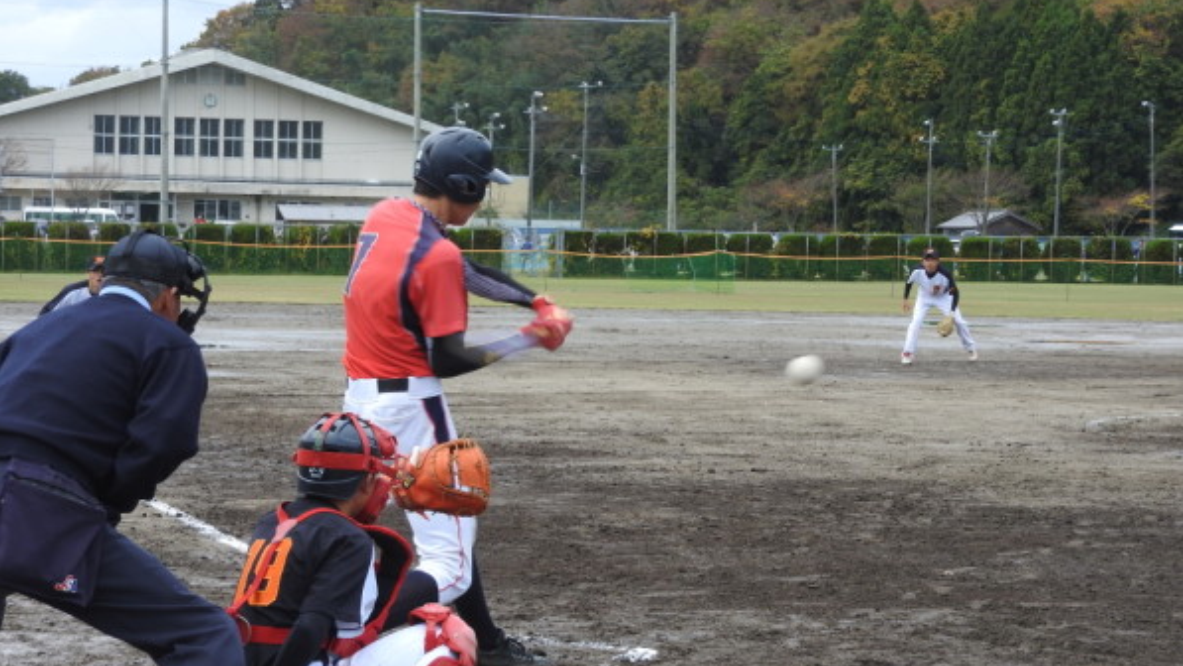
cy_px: 418
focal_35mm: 93
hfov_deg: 22.9
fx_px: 2918
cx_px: 592
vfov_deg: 13.0
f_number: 4.5
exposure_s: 1/200
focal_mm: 15.2
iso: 100
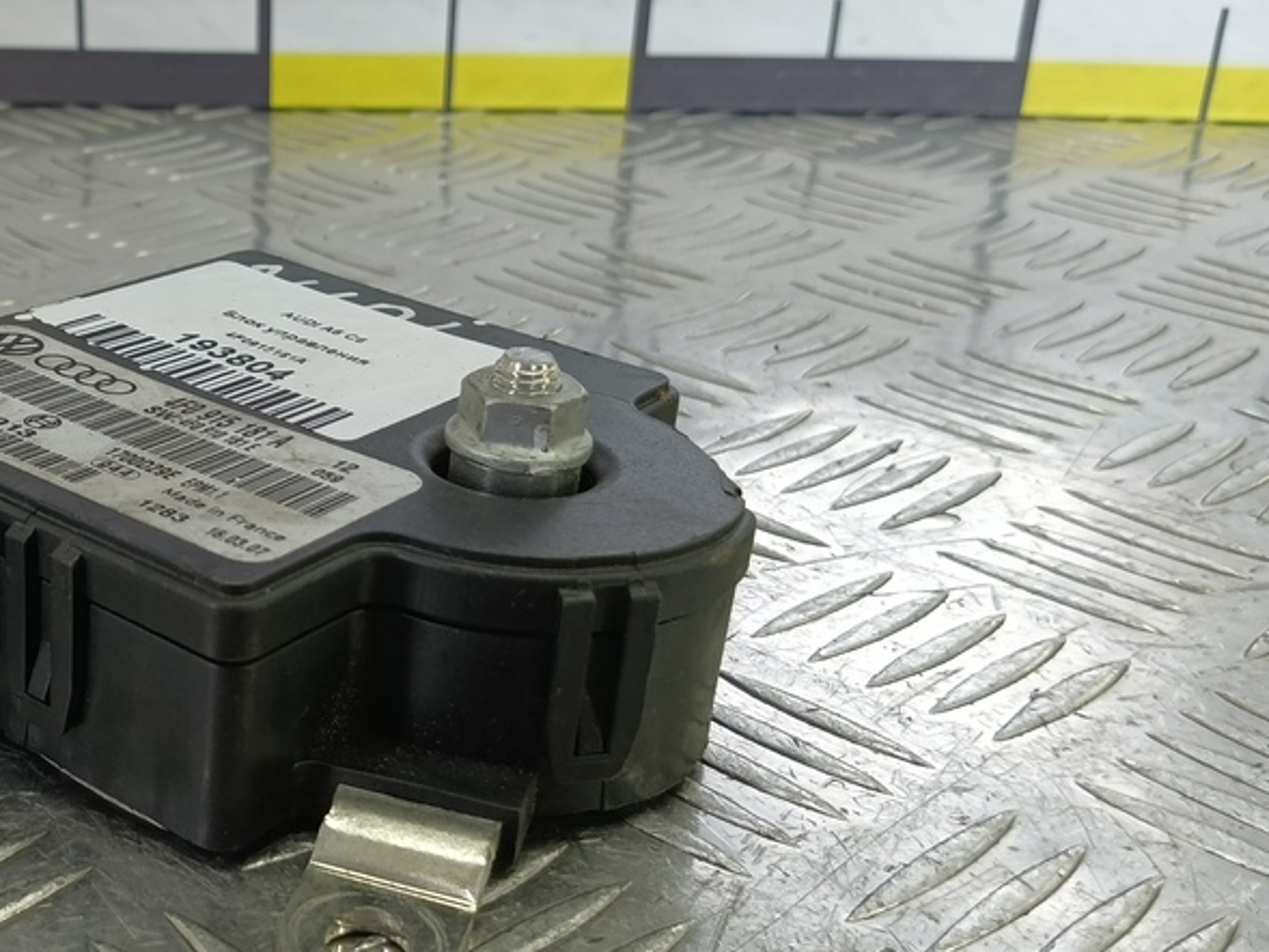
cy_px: 566
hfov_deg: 44.3
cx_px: 233
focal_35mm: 40
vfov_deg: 35.9
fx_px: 1467
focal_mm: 4.11
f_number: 1.6
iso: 86
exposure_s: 1/50
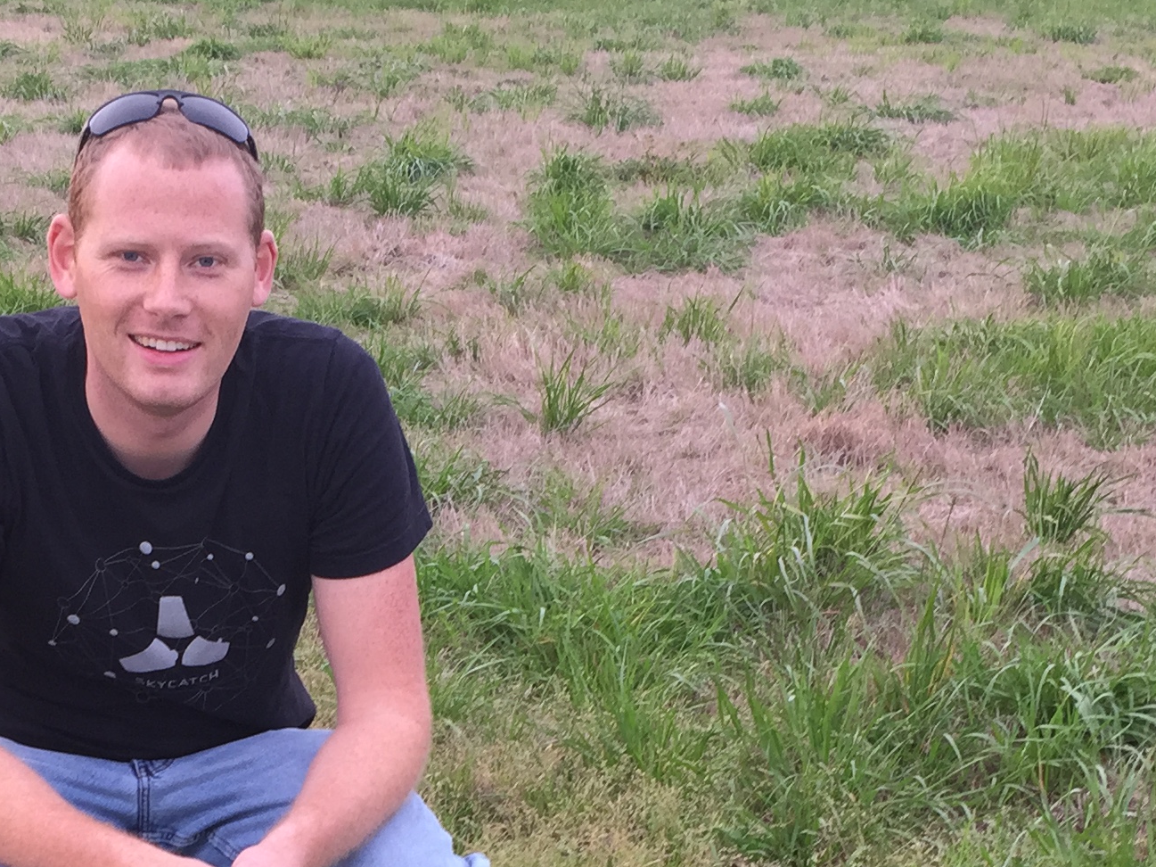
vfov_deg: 19.5
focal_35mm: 73
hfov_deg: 26.4
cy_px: 883
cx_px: 310
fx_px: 2437
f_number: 2.2
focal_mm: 4.15
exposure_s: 1/60
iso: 40
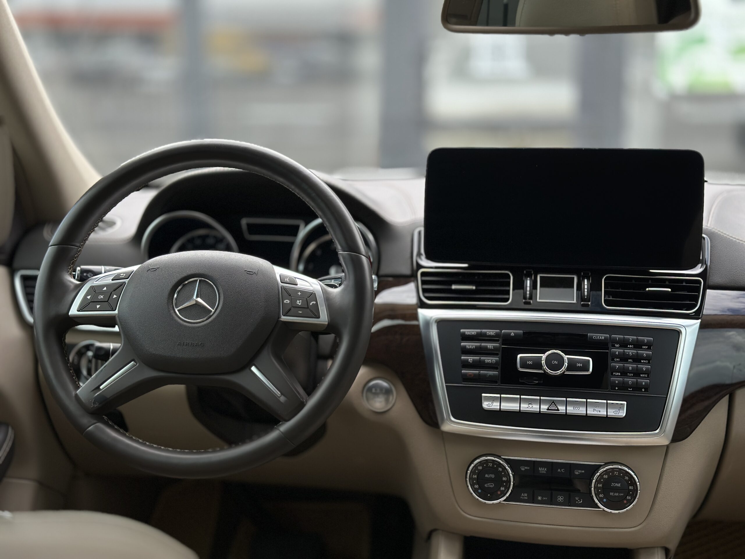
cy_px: 280
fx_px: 1033
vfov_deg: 30.3
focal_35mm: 48
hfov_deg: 39.7
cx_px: 372
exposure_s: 1/756
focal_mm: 6.86
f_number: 1.78
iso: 80
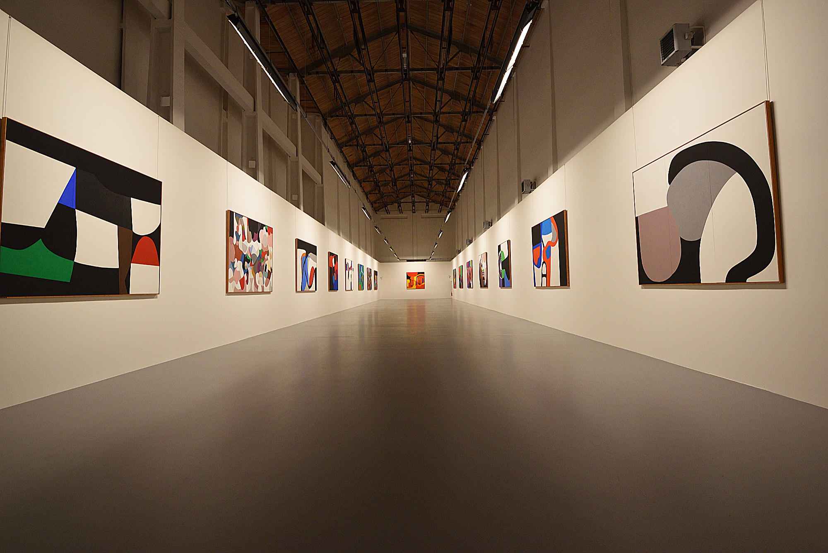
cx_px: 414
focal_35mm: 17
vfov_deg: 70.5
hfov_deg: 93.2
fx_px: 391
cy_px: 276
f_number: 8
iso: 1600
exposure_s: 1/50
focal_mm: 17
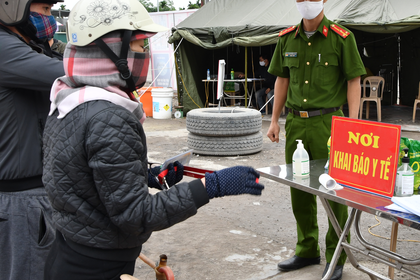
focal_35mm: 50
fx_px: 581
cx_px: 284
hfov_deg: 39.2
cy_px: 81
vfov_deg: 26.8
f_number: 8
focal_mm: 21
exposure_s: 1/50
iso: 320
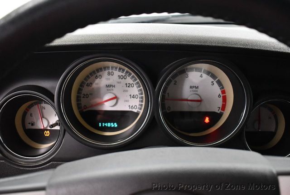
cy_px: 98
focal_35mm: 36
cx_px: 145
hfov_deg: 53.1
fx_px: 290
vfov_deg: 37.0
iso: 3200
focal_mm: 18
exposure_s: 1/80
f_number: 3.5
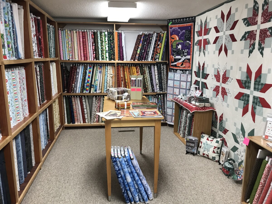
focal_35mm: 28
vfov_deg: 49.7
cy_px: 102
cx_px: 136
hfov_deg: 63.4
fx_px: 220
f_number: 1.8
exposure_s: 1/30
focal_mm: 3.99
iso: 40
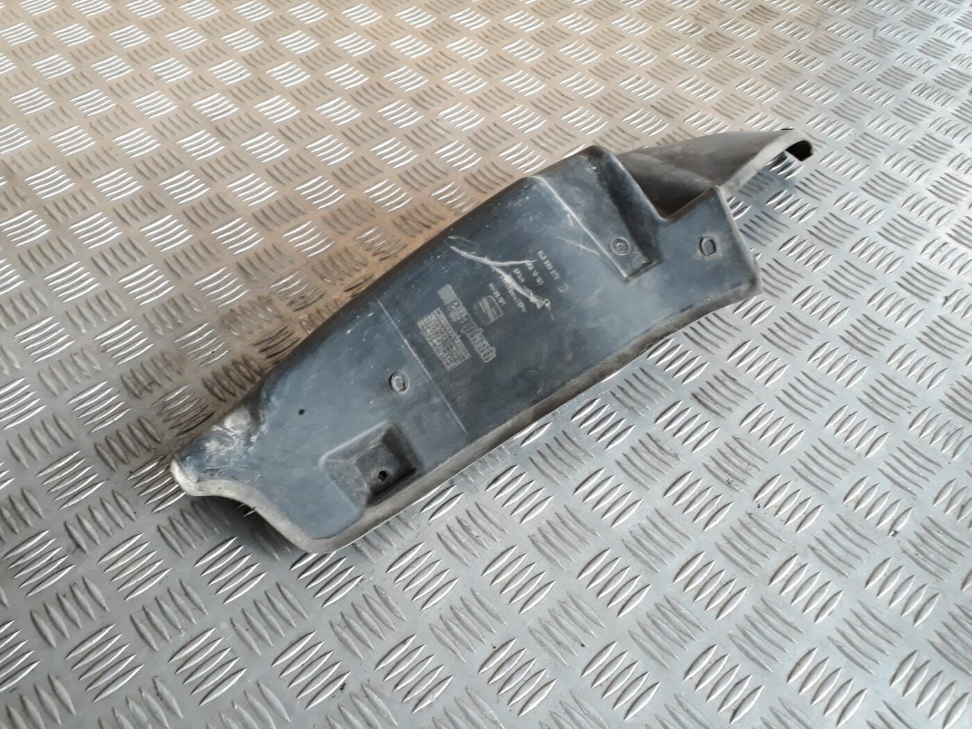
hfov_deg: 65.3
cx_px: 486
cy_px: 364
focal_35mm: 27
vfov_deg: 51.4
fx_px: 758
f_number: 1.9
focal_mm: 3.6
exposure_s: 1/33
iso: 100
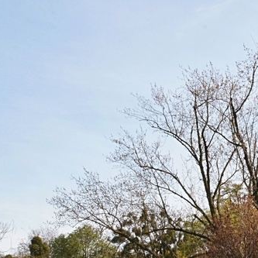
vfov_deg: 16.3
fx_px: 894
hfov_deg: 16.0
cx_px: 269
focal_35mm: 106
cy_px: 192
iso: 800
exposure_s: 1/125
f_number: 25
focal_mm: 35
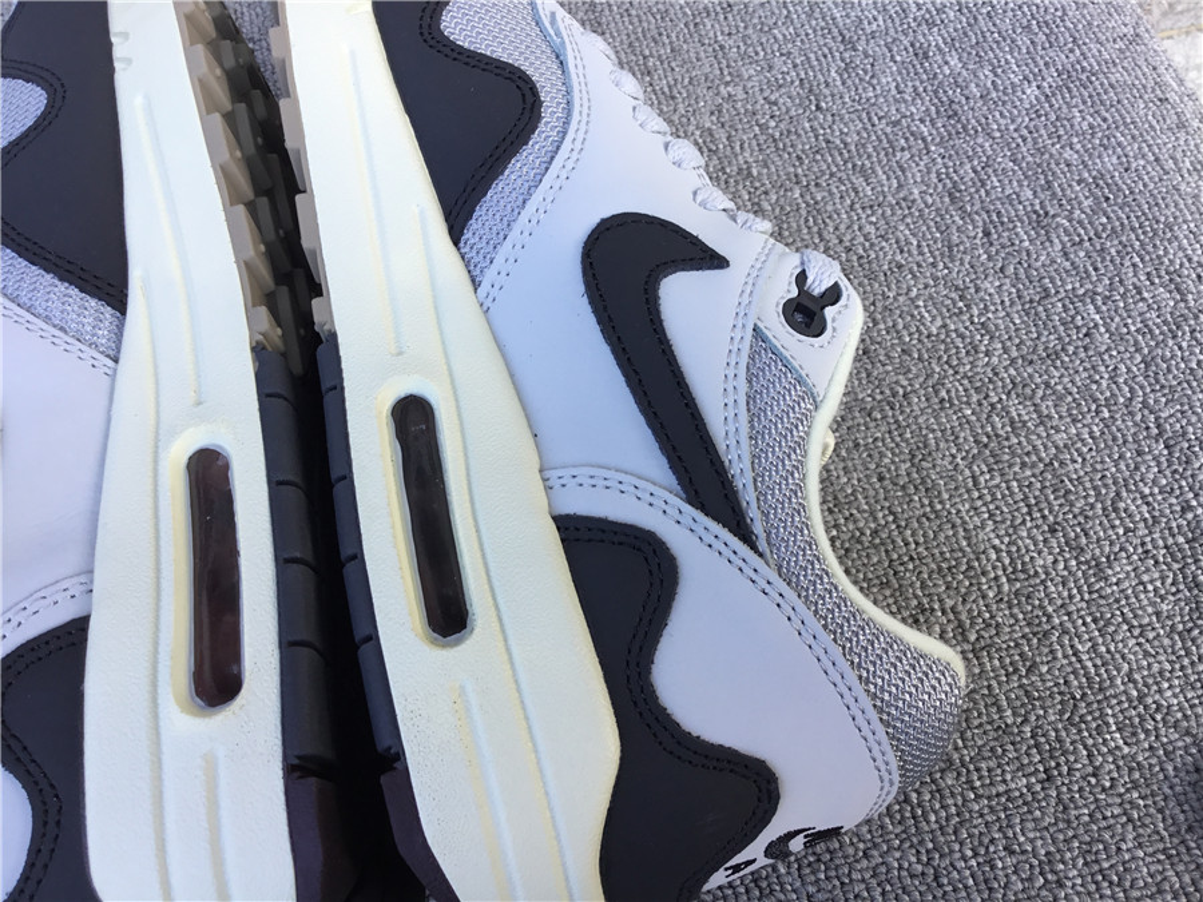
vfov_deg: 45.4
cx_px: 602
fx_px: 1077
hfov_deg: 58.4
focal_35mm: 31
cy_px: 451
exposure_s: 1/143
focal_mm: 3.3
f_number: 2.4
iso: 25
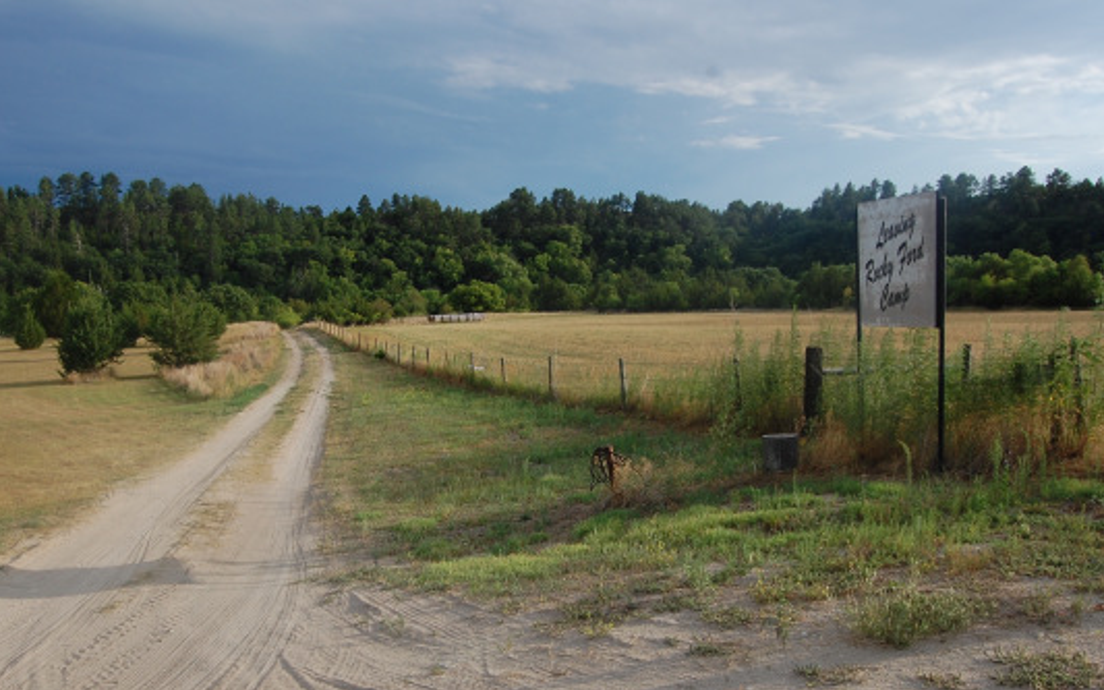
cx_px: 474
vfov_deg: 38.1
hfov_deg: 57.9
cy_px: 424
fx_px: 993
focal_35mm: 33
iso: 200
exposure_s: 1/250
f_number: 10
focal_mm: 18
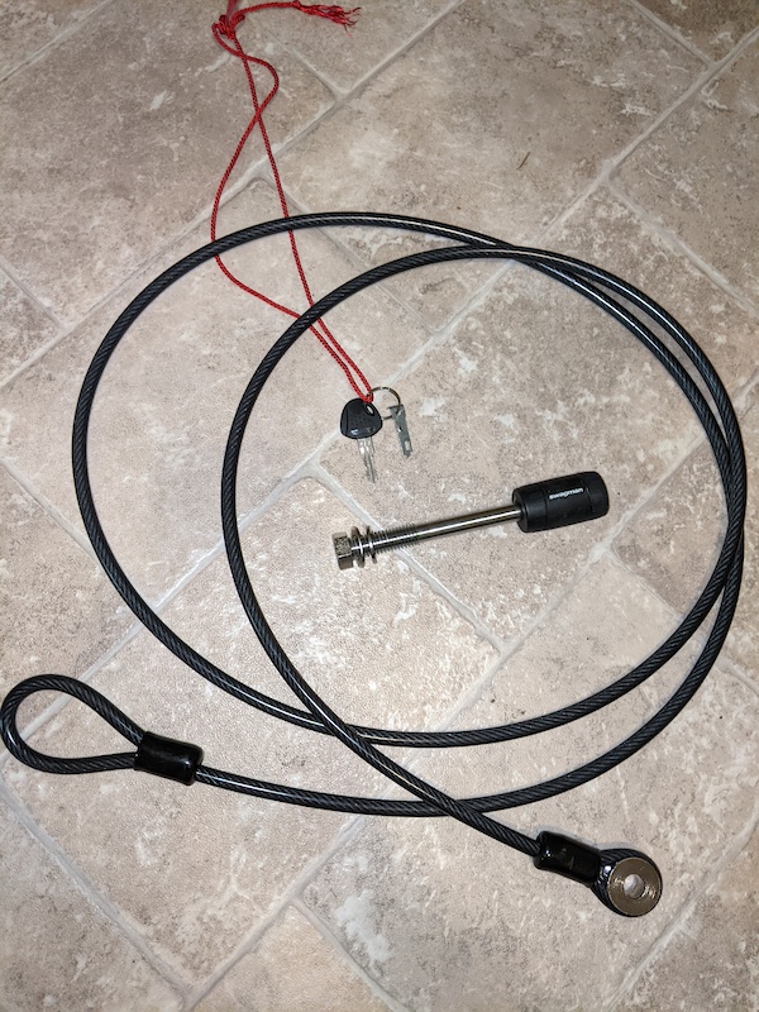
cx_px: 380
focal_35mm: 27
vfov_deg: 65.3
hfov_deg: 51.4
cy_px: 506
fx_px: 789
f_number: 1.8
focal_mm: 4.44
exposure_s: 1/24
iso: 383
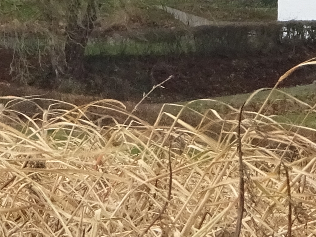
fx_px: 5871
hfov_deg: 3.1
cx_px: 75
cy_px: 1
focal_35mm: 643
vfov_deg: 2.3
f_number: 5.6
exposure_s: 1/160
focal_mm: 23.73
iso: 200
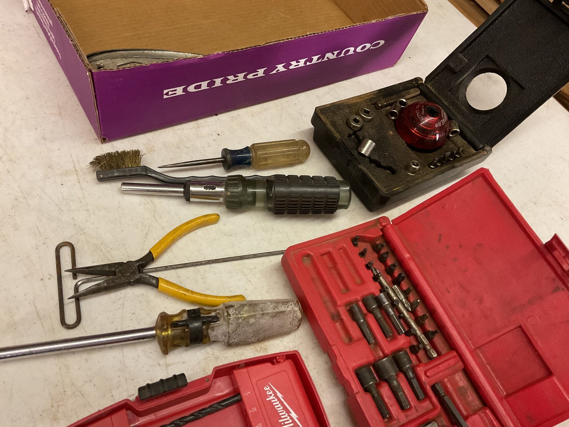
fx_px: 477
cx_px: 284
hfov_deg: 61.7
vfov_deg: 48.2
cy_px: 214
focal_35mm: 29
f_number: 1.8
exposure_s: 1/40
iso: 250
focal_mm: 3
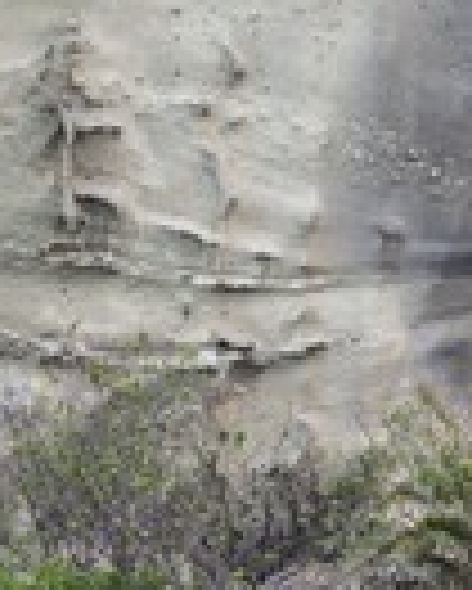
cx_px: 315
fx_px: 10482
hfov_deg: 2.6
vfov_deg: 3.2
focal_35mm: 601
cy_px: 383
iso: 200
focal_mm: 200
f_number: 6.3
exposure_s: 1/320
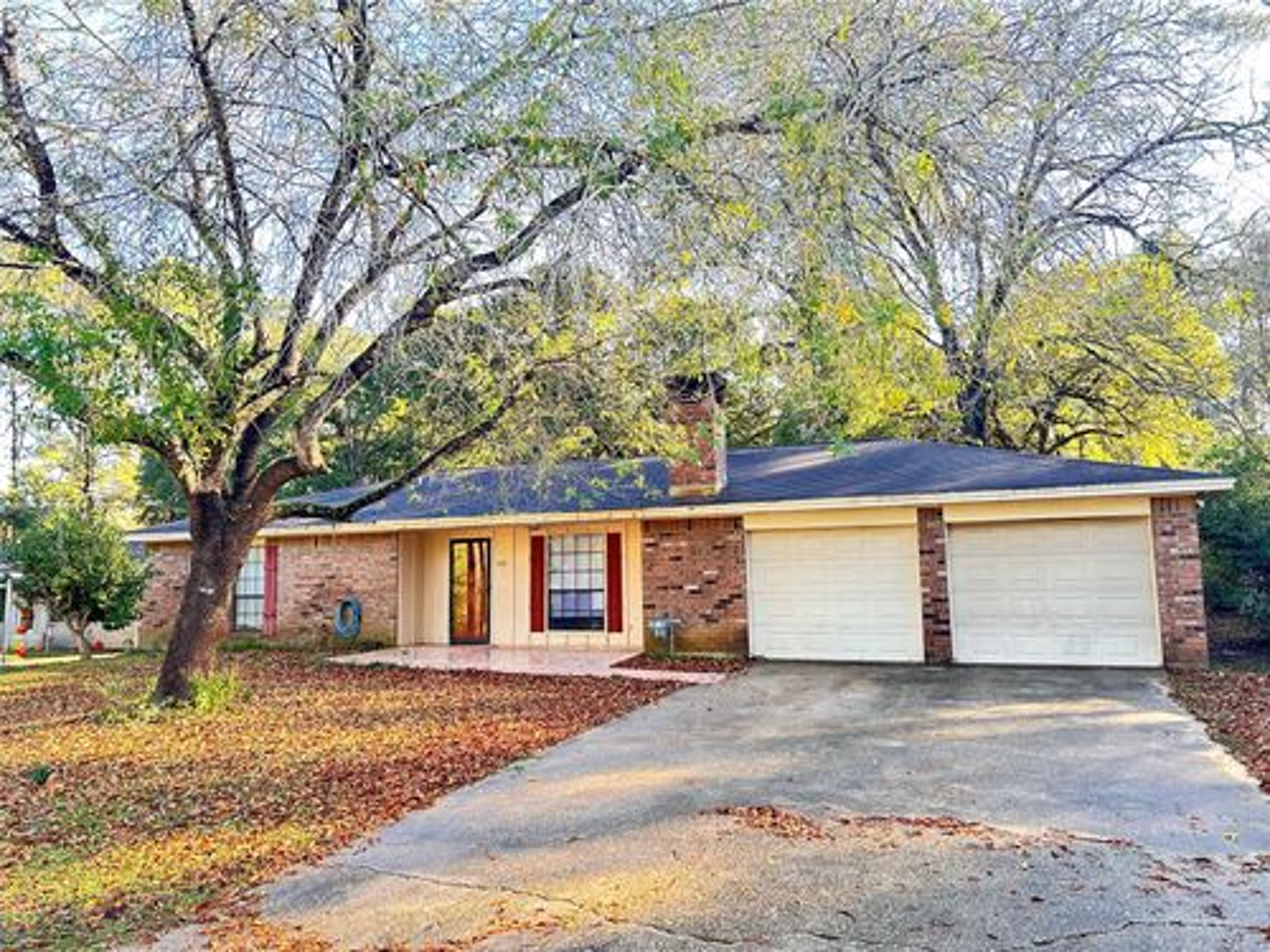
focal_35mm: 26
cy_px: 476
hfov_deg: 67.3
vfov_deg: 53.1
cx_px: 635
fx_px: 954
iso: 64
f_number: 1.5
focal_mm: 5.7
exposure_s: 1/121
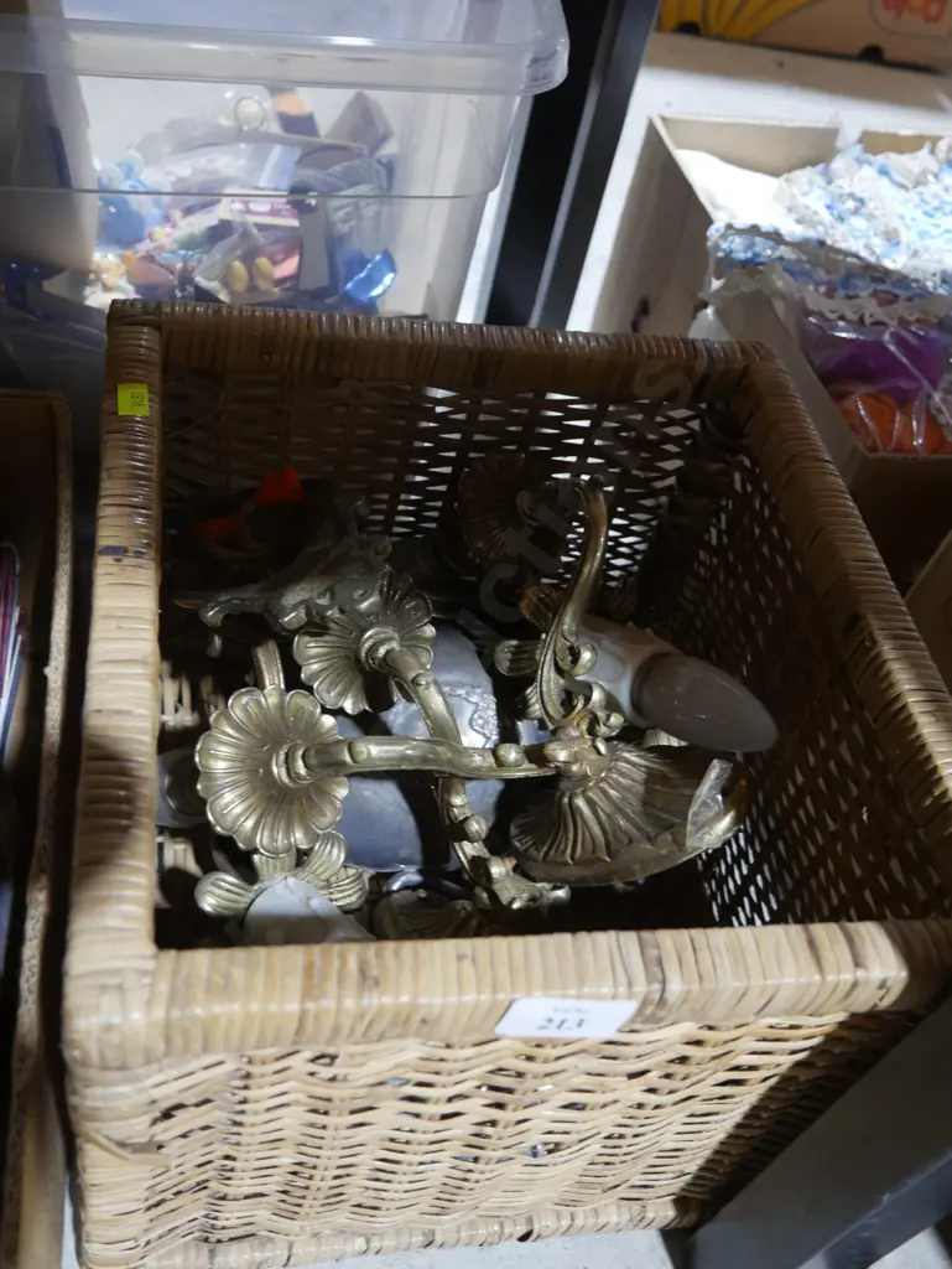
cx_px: 476
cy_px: 634
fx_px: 1172
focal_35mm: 32
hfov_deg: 44.2
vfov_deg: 56.8
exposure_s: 1/60
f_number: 3.6
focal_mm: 16
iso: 800
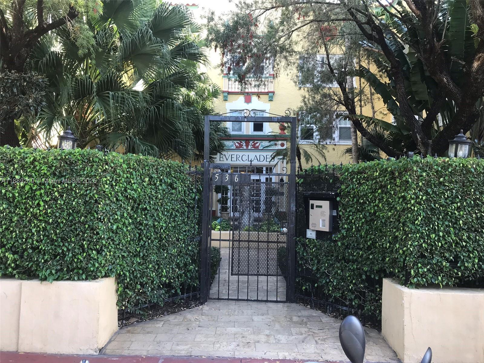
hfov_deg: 63.4
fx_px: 391
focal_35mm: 28
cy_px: 182
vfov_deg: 49.7
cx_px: 242
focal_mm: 3.99
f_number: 1.8
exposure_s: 1/120
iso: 25
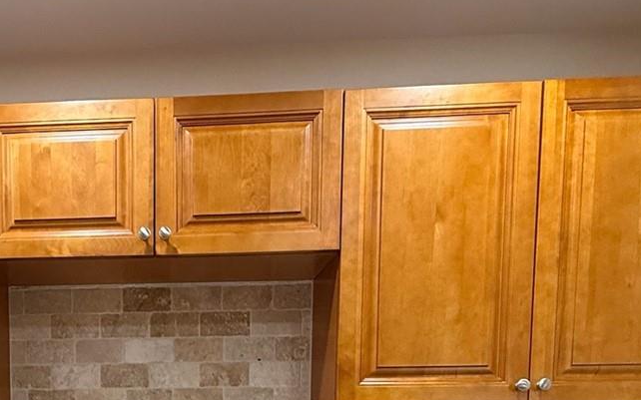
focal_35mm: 37
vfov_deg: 29.5
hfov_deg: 49.6
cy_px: 482
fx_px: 646
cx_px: 127
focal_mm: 2.22
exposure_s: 1/63
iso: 320
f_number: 2.2
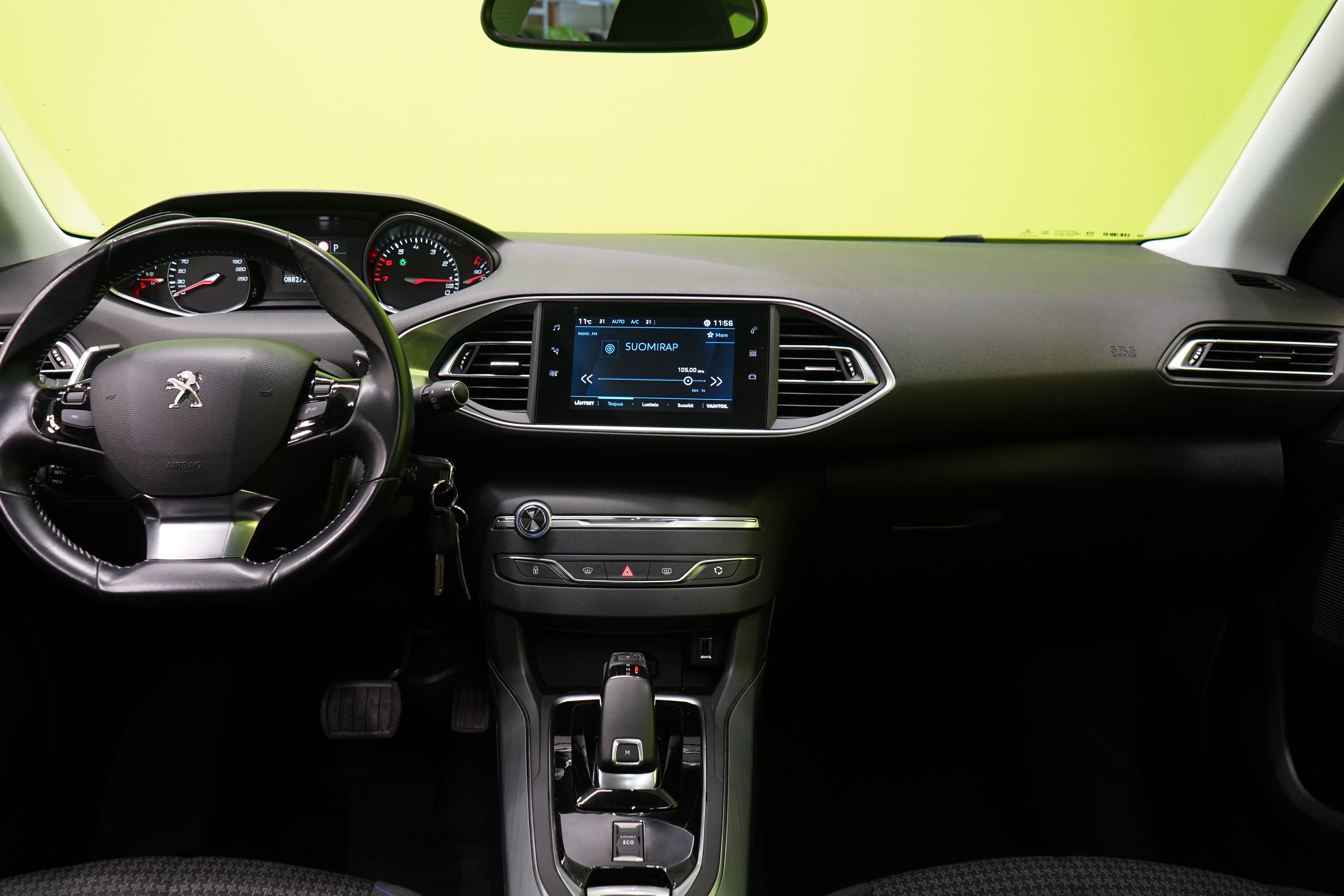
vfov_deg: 42.3
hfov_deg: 60.2
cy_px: 463
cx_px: 628
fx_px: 1157
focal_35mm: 31
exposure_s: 1/25
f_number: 5.6
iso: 1250
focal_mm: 28
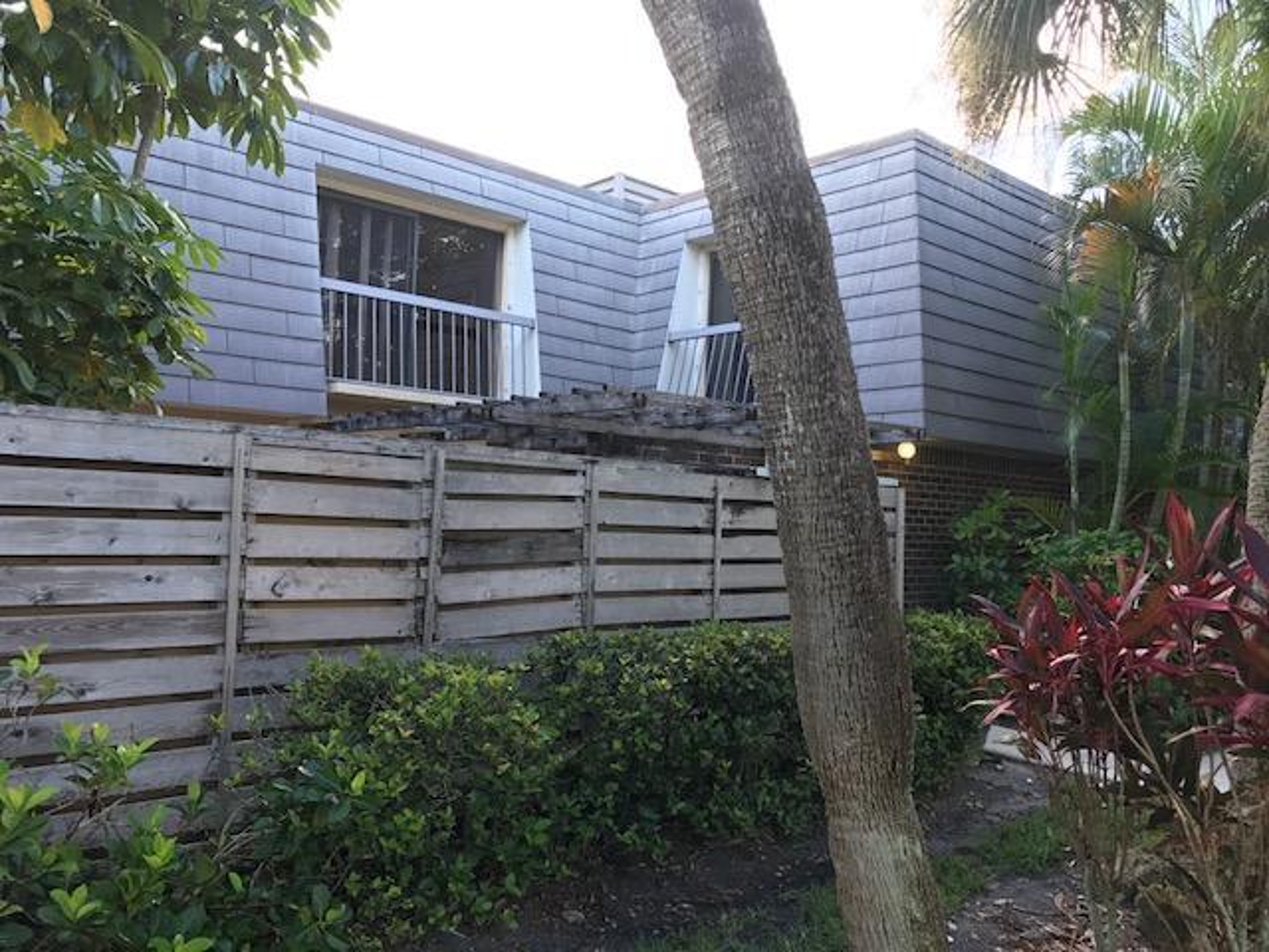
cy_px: 476
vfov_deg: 49.7
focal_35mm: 28
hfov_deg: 63.4
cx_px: 634
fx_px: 1026
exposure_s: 1/40
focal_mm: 3.99
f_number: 1.8
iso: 20
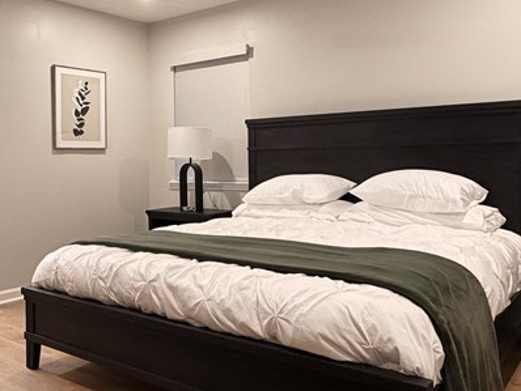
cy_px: 152
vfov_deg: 39.5
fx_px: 542
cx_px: 208
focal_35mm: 36
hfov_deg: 51.0
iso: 400
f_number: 2.2
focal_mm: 2.22
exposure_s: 1/60
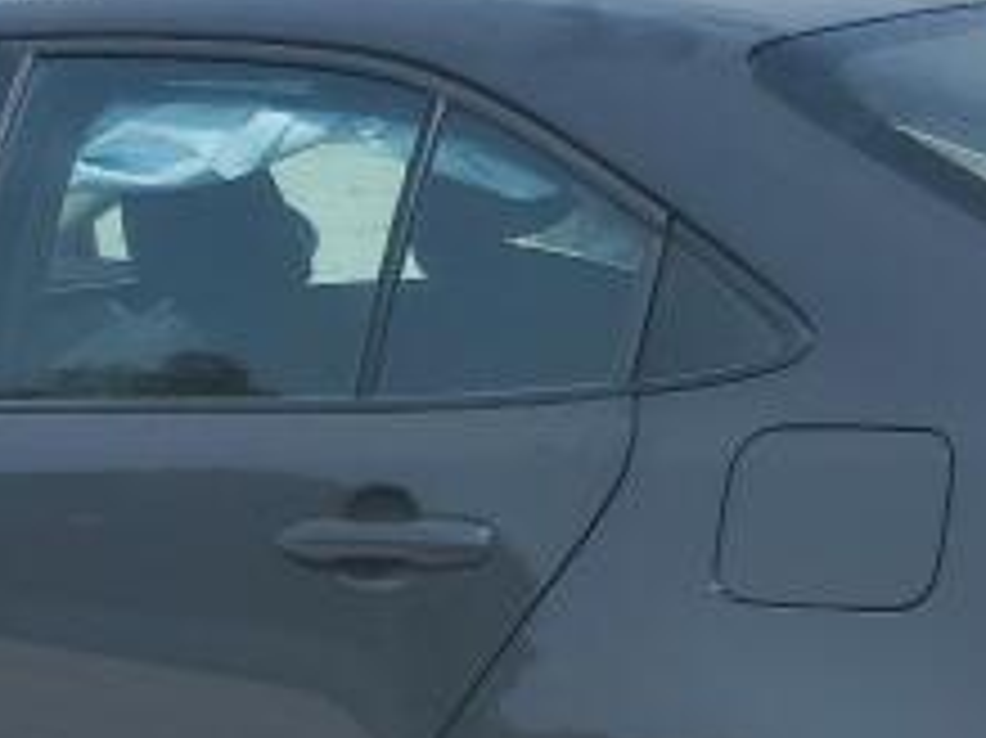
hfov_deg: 20.7
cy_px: 886
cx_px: 464
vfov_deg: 15.0
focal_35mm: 95
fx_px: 2704
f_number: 1.5
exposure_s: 1/5000
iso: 50
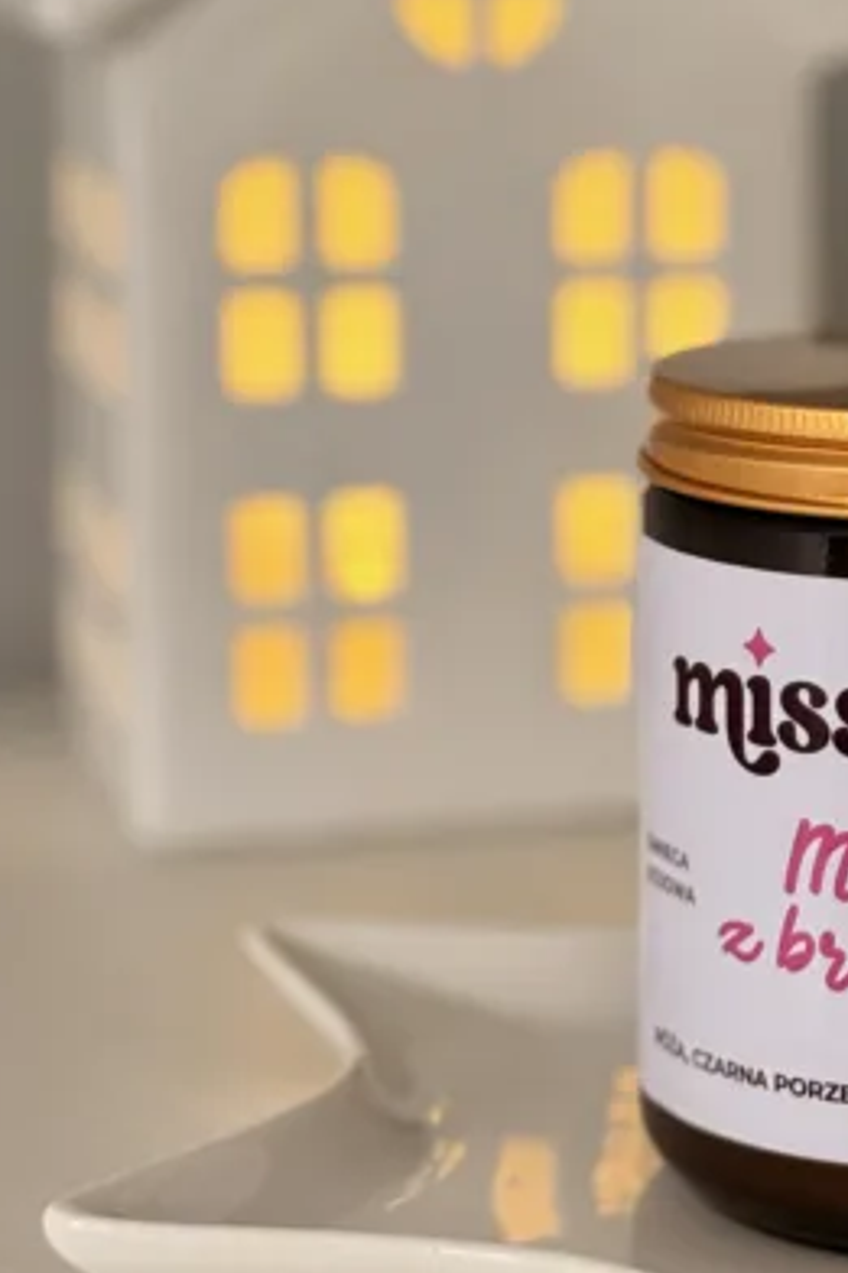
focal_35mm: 102
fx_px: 3607
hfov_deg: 13.1
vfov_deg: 20.0
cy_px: 494
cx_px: 962
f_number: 1.78
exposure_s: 1/40
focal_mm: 6.76
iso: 320
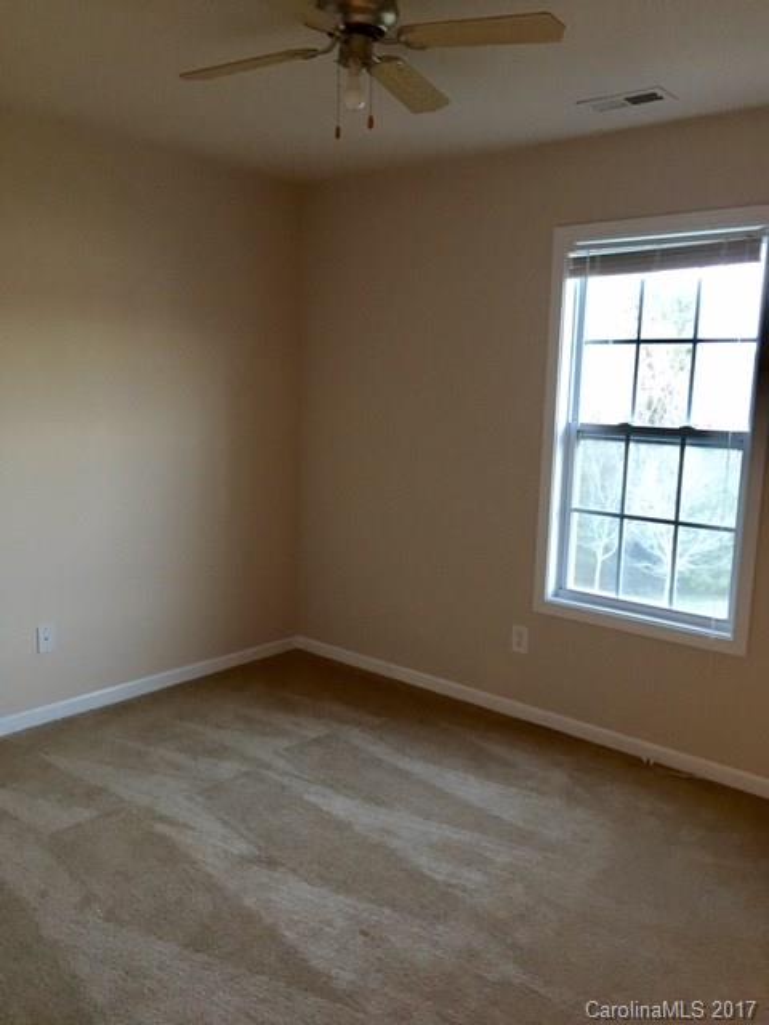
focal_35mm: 29
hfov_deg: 48.2
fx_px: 859
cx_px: 384
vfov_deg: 61.7
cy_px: 512
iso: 400
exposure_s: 1/15
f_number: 2.2
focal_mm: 4.15
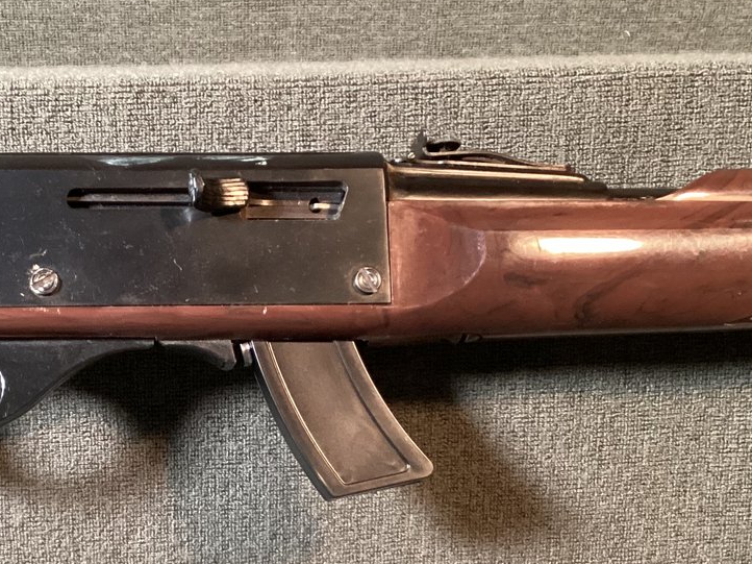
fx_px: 1412
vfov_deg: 22.4
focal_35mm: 65
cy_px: 411
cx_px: 198
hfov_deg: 29.4
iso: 400
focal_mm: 3.3
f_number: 2.4
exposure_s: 1/40
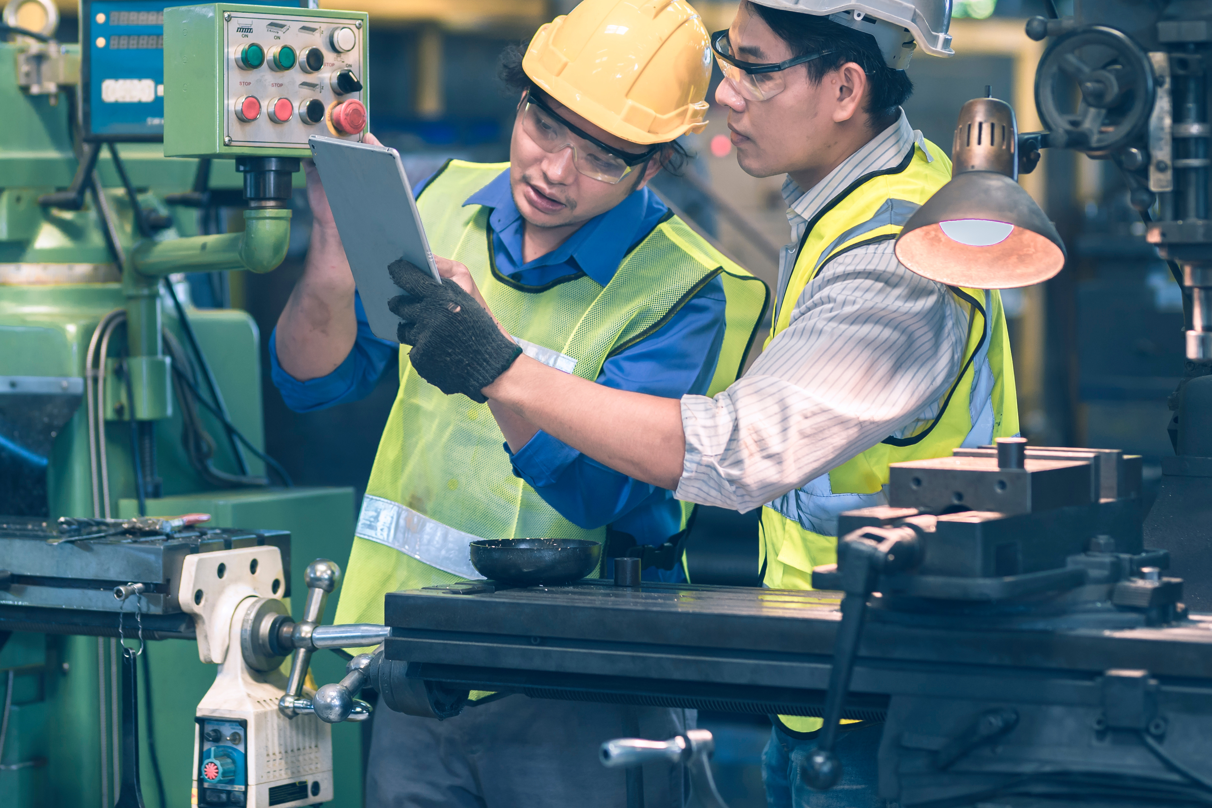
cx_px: 429
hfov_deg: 15.3
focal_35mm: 134
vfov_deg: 10.2
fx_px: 4515
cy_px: 228
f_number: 2
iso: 400
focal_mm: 84.7
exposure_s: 1/125
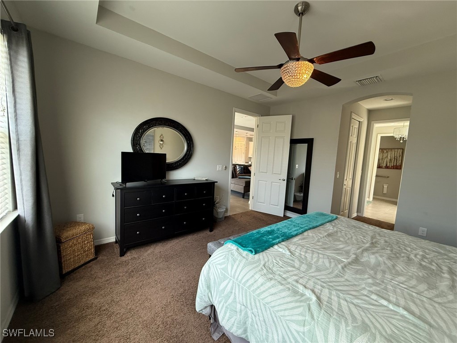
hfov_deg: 102.1
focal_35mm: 14
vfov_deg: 85.7
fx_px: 185
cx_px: 228
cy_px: 172
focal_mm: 2.22
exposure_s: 1/60
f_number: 2.2
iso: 250
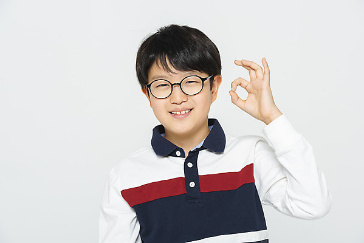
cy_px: 122
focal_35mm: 160
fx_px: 1618
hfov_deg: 12.8
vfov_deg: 8.6
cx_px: 182
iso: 100
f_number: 14
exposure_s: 1/125
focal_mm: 160
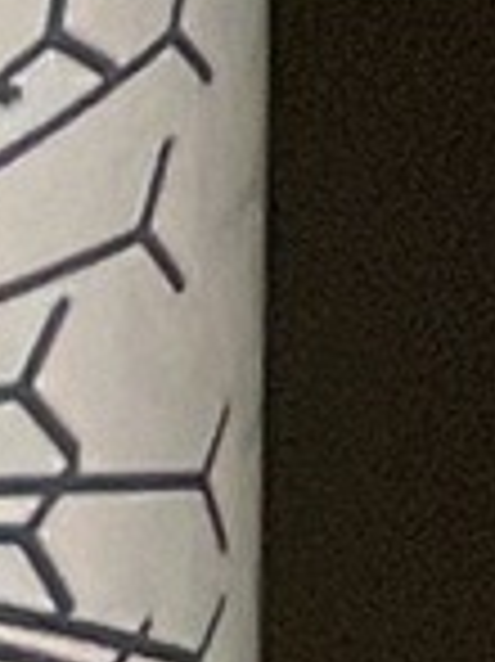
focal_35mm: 131
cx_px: -540
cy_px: 1414
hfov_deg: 10.3
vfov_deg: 12.7
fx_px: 2501
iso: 160
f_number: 2.4
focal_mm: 1.54
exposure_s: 1/60
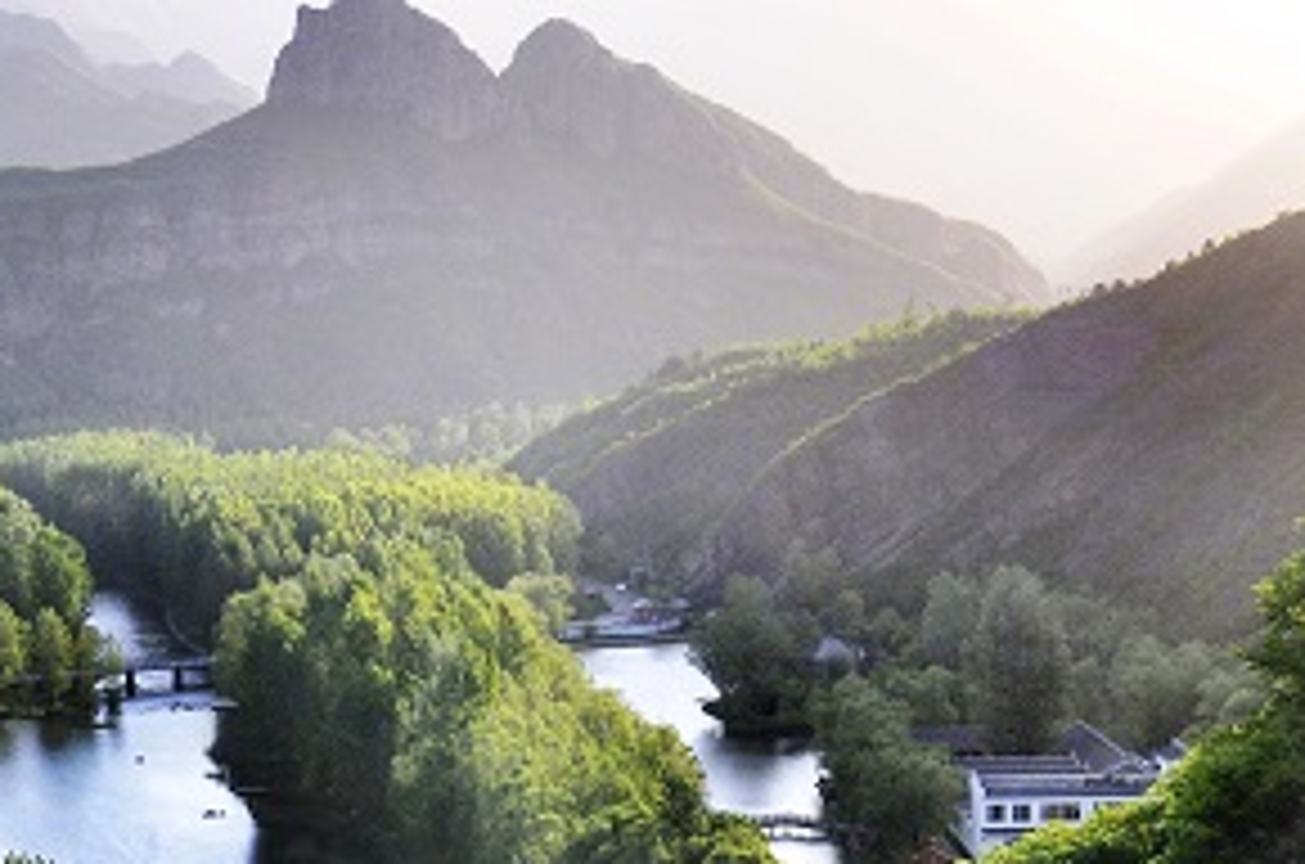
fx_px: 3147
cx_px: 428
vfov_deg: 15.4
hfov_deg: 23.3
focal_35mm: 87
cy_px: 828
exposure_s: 1/500
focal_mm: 24
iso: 400
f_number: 6.3
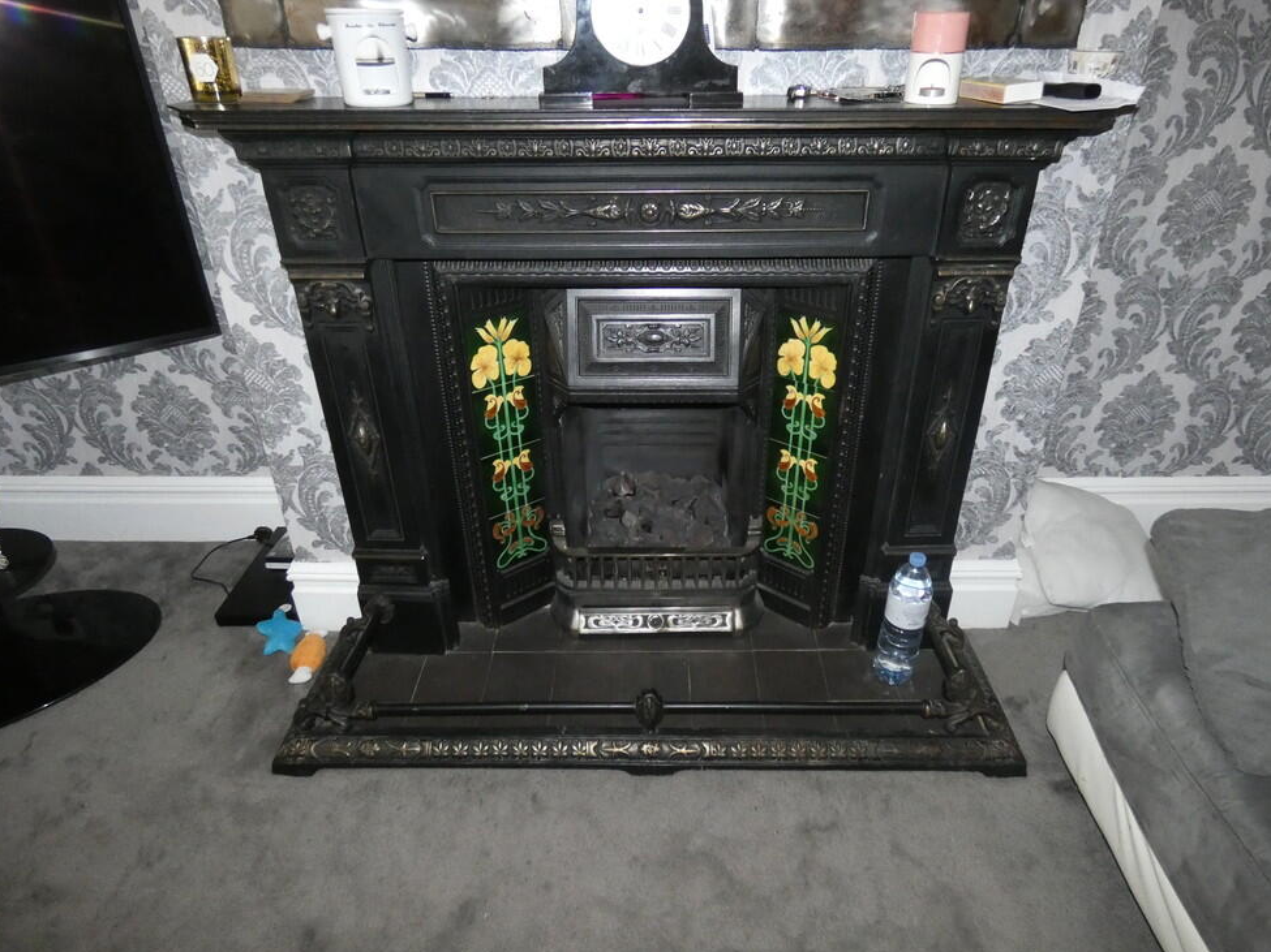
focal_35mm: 21
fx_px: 771
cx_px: 660
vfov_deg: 63.4
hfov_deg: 79.0
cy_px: 469
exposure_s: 1/60
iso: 800
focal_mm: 3.6
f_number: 2.8
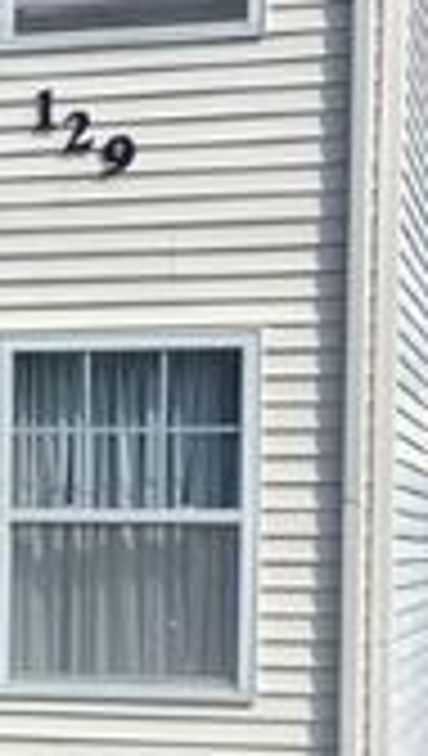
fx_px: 2693
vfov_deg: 15.9
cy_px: 610
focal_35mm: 134
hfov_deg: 8.7
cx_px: -392
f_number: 2.4
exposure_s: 1/1235
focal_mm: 3.3
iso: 25
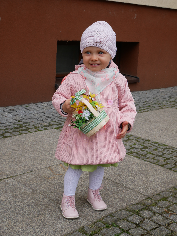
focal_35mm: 56
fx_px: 382
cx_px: 88
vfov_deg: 34.3
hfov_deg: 26.1
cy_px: 118
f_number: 8
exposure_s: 1/200
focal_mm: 28
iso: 200
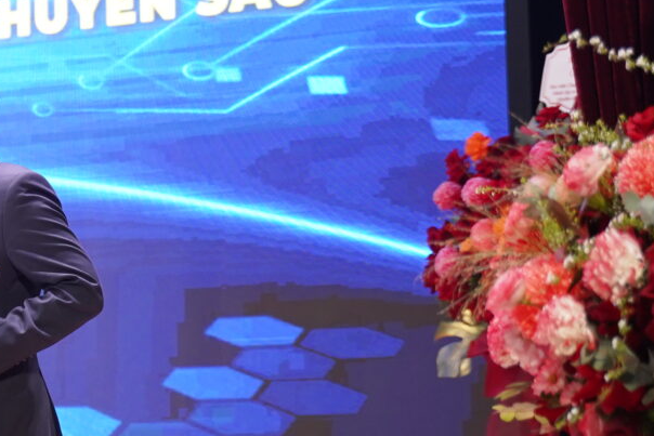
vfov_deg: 9.9
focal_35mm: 139
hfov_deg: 14.3
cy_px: 170
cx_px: -119
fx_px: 2526
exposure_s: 1/125
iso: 1600
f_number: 2.8
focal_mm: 41
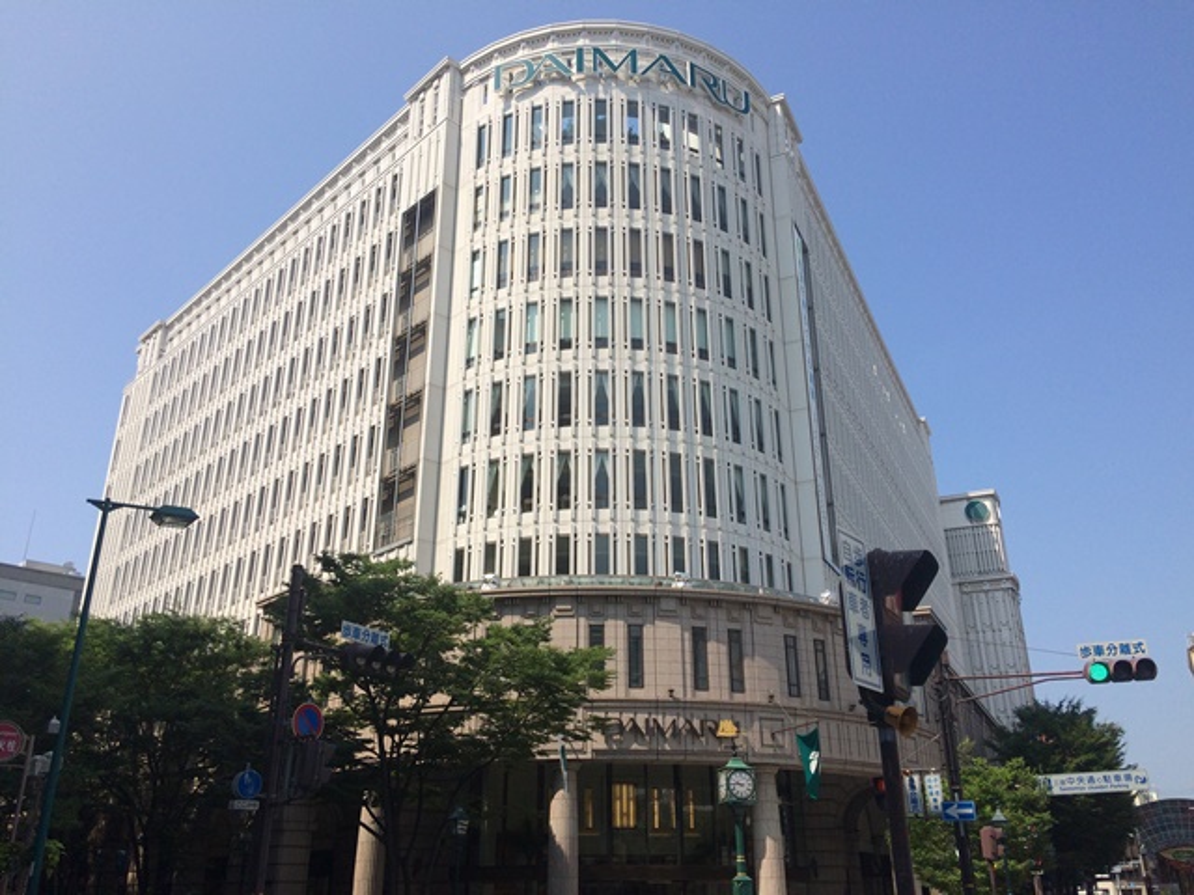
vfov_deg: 48.2
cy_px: 448
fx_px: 1000
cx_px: 597
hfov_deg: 61.7
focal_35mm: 29
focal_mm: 4.15
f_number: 2.2
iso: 32
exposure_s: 1/2740
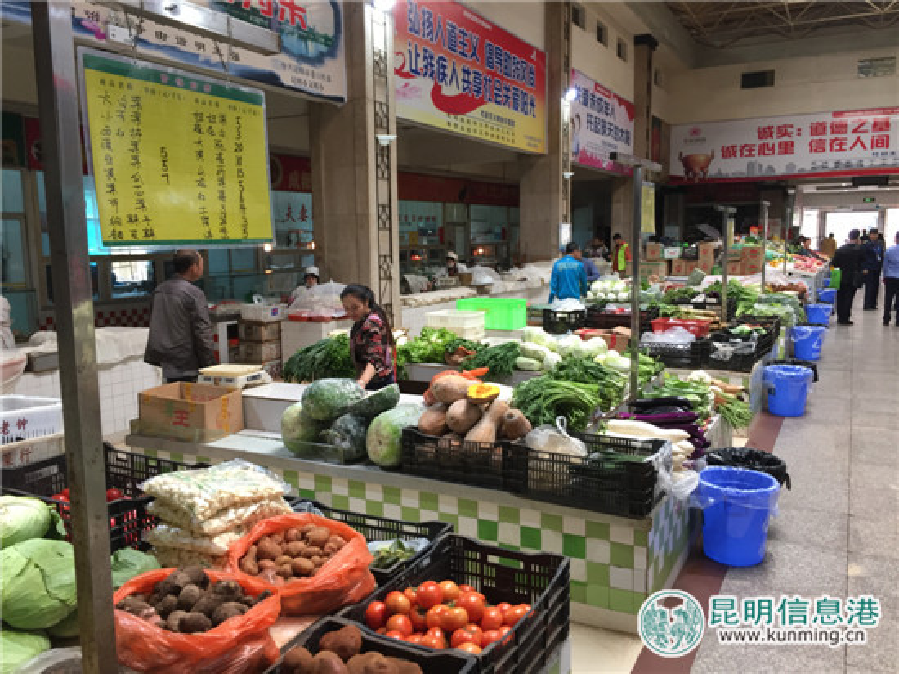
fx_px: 753
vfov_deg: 48.2
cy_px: 337
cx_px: 450
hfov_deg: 61.7
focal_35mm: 29
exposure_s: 1/33
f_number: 2.2
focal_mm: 4.15
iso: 100
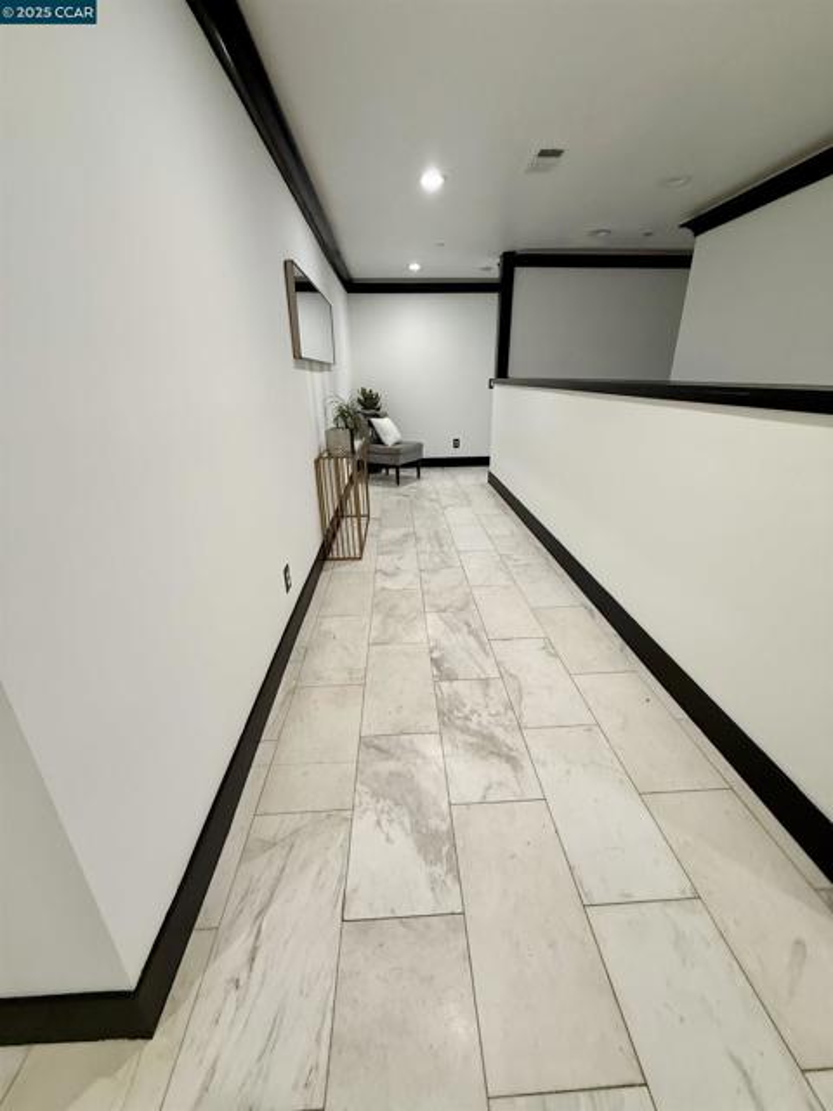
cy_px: 556
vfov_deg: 102.1
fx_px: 449
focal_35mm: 14
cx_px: 416
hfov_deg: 85.7
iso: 320
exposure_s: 1/120
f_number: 2.2
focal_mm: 2.22
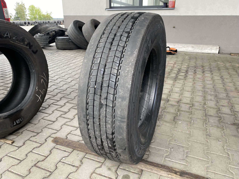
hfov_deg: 67.3
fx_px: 180
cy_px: 90
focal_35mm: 26
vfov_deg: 53.1
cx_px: 120
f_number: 1.8
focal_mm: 4.25
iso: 80
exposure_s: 1/121
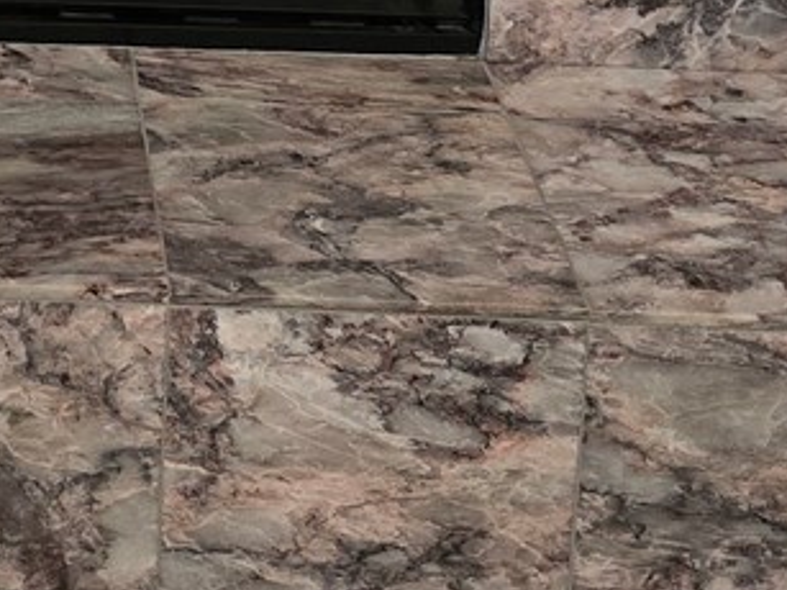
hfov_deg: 15.7
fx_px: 2727
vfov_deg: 11.2
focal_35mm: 120
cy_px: -580
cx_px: -190
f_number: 1.7
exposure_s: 1/120
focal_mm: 6.3
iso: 800
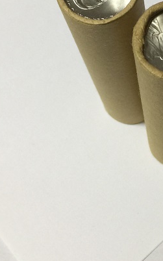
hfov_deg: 17.0
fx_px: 533
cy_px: 63
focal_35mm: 75
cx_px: 159
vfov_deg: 27.1
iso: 50
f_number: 2.2
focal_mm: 4.15
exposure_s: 1/17
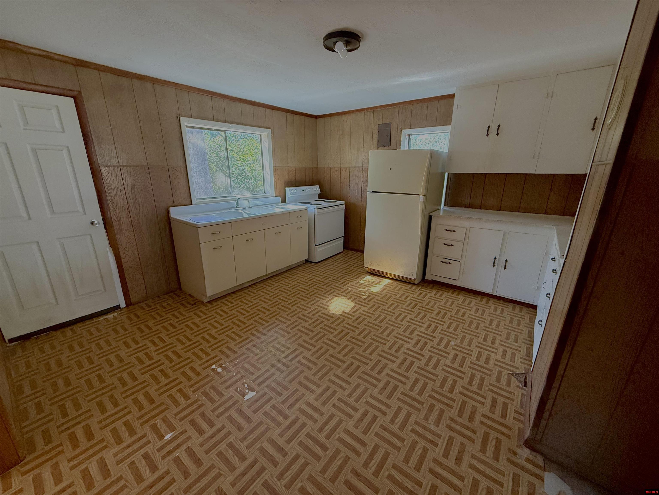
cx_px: 330
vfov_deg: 85.7
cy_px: 248
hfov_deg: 102.1
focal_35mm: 14
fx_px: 267
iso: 400
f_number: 2.2
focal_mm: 2.22
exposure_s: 1/60
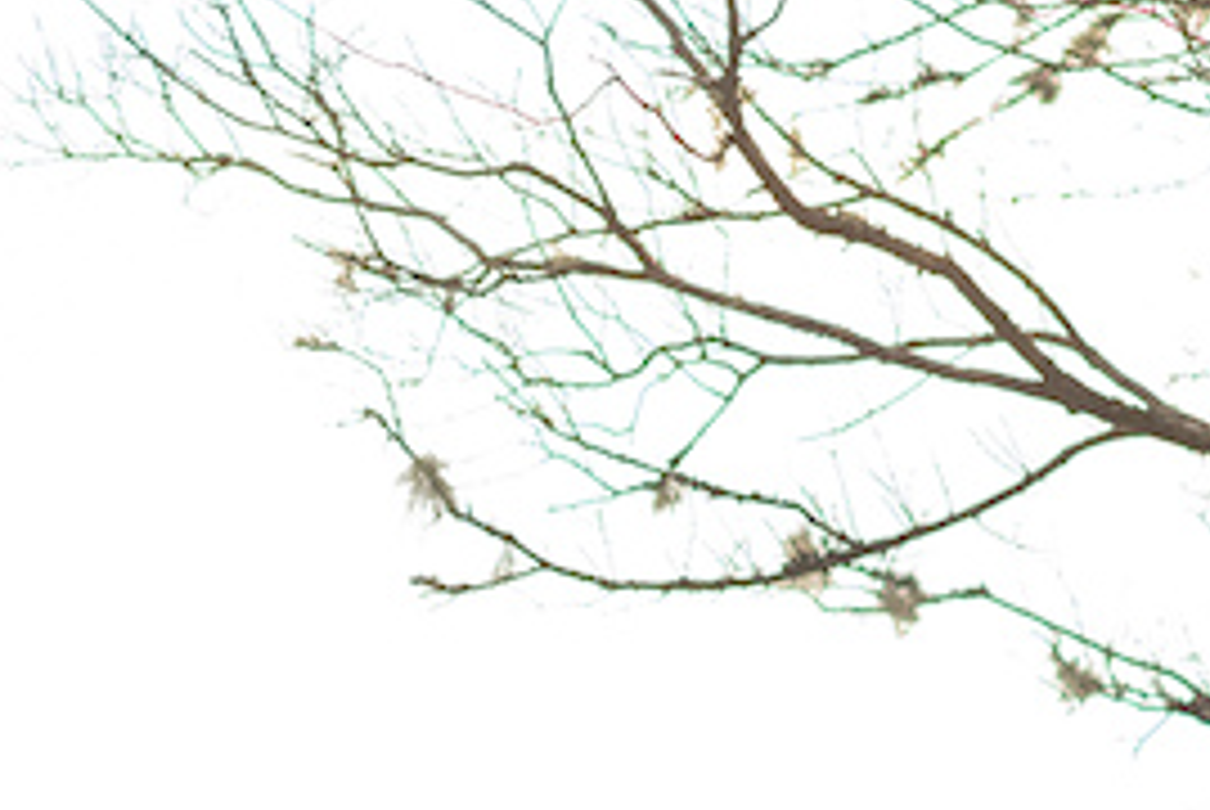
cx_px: -9
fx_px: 10868
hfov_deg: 6.4
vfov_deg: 4.2
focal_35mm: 323
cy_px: 1244
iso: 1000
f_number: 2.2
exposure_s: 1/250
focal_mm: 85
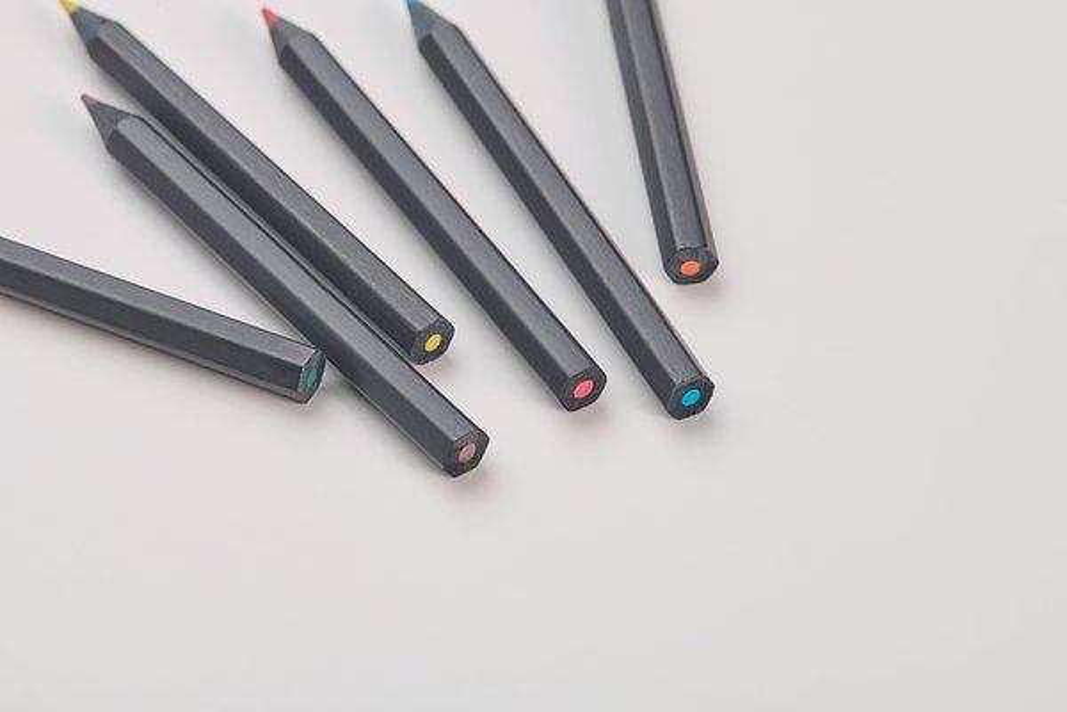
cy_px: 356
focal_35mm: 105
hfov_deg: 19.5
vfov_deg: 13.0
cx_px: 534
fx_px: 3112
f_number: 18
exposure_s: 1/125
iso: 100
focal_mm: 105
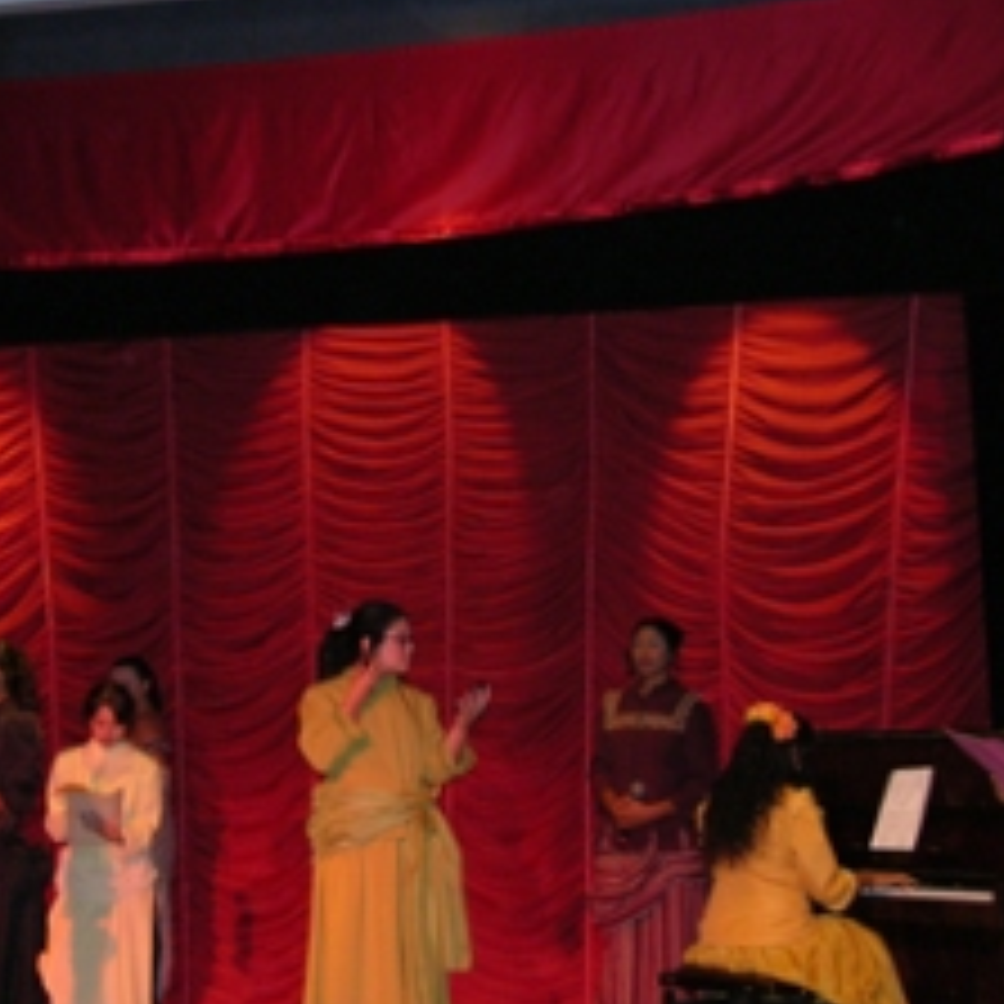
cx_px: 405
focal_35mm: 73
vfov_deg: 23.6
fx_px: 2395
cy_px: 630
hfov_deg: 23.6
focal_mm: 11.6
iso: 200
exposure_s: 1/60.1
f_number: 3
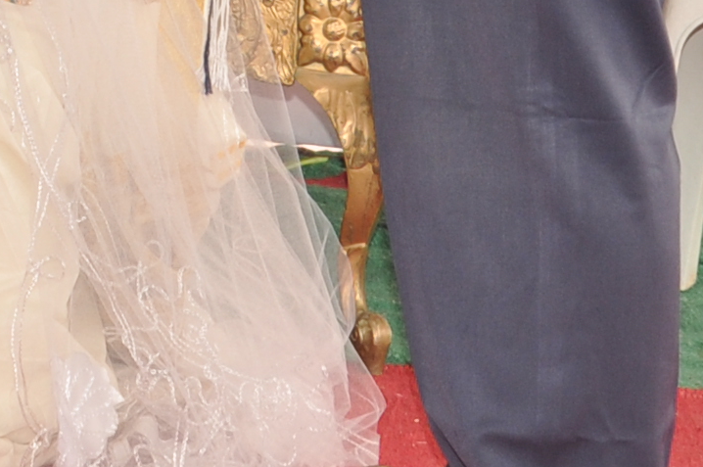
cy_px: -521
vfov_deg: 6.7
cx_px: -169
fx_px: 3843
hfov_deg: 10.3
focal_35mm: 197
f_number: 5.6
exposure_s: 1/45
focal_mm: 22
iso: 200
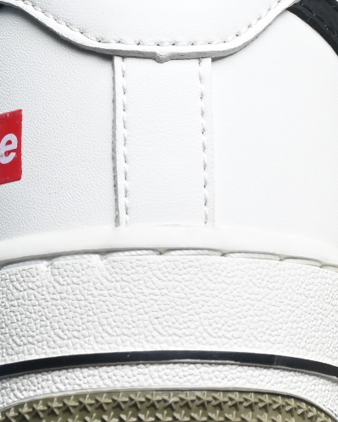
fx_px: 4916
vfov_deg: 4.9
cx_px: 387
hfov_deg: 3.9
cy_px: 3
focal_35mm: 393
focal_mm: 50
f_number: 6.3
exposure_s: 1/50
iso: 160
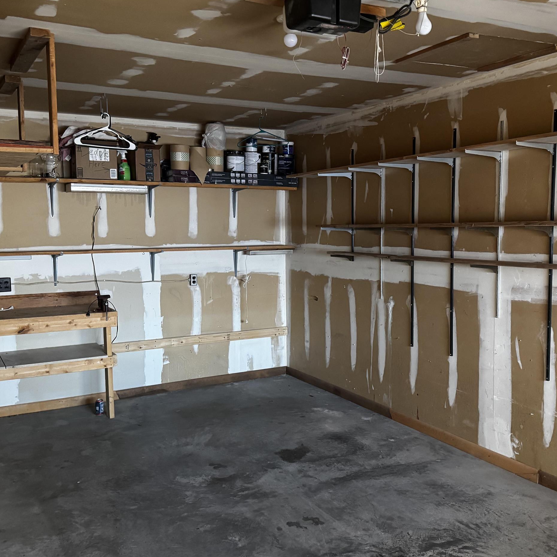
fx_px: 637
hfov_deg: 47.2
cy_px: 279
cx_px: 307
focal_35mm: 35
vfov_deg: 47.2
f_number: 1.78
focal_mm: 6.76
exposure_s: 1/40
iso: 800
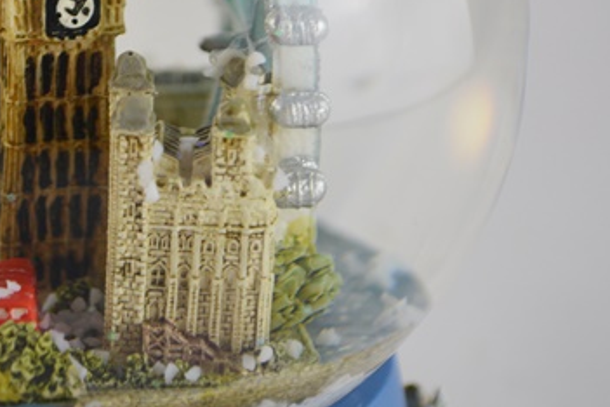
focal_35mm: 141
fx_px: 2387
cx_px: 146
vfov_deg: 9.7
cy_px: 73
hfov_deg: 14.5
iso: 400
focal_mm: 55
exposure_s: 1/125
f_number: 5.6
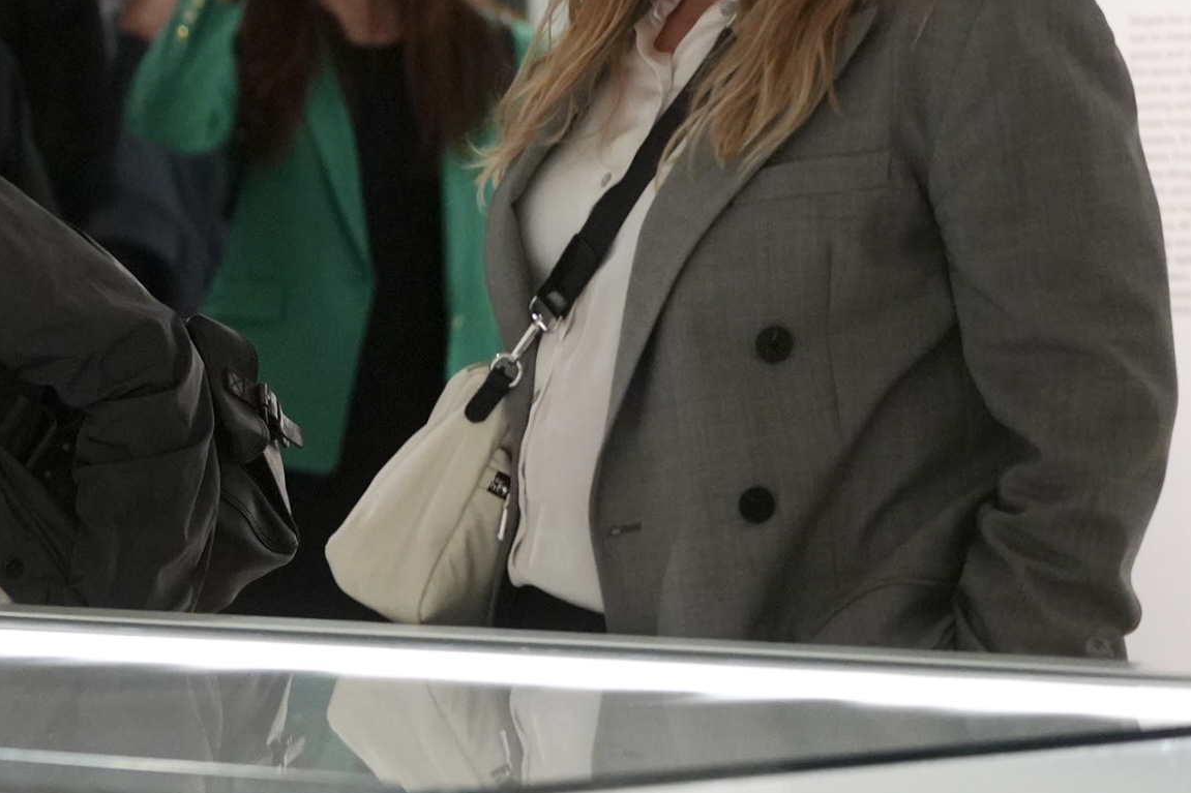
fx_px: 6880
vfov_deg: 6.6
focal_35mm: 208
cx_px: -517
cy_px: 234
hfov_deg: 9.6
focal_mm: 70
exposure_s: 1/60
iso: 2500
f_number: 2.8
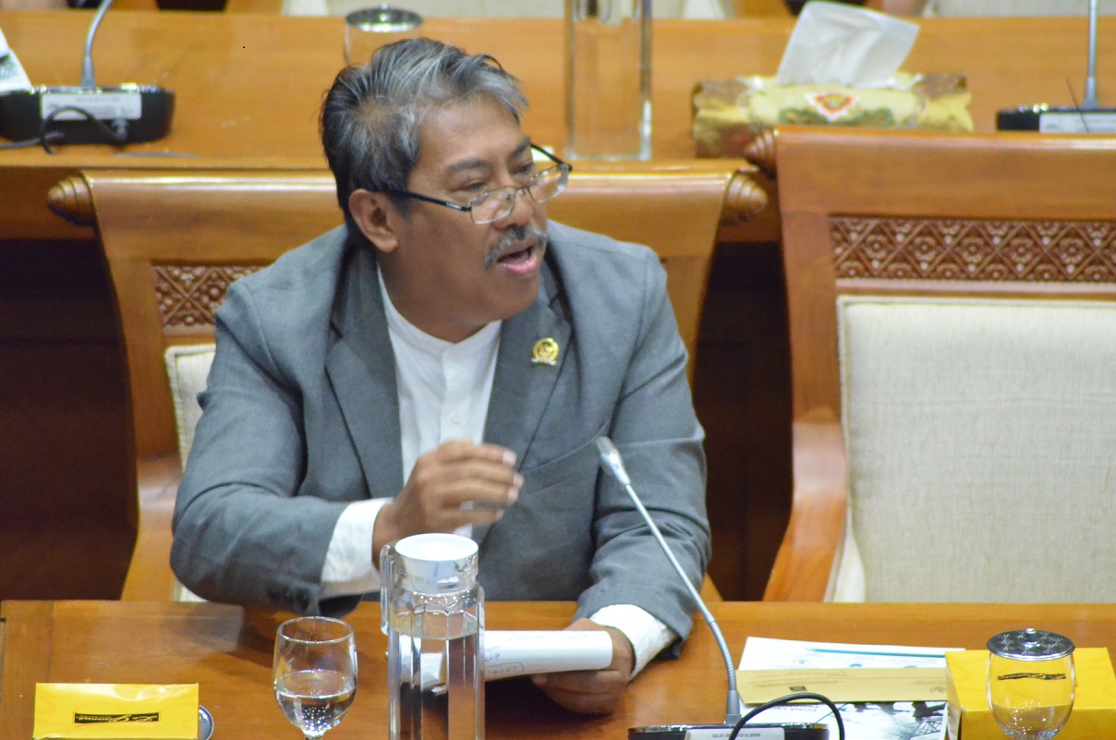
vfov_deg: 3.0
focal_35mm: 450
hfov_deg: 4.6
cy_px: 370
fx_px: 13926
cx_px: 558
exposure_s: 1/160
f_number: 5.6
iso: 6400
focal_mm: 300
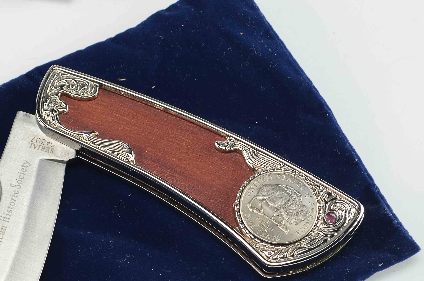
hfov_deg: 15.5
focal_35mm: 132
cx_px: 124
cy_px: 194
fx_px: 1549
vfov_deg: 10.3
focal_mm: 55
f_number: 10
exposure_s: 1/80
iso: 100
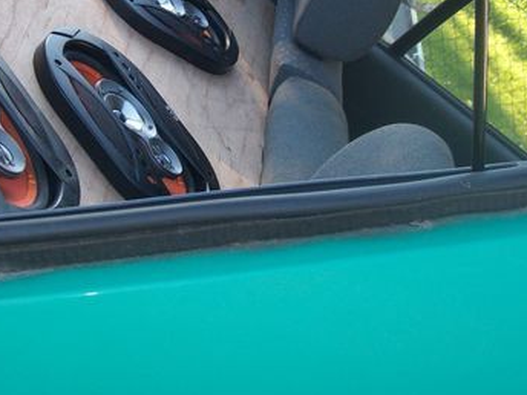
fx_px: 1020
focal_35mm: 67
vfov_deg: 21.8
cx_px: 176
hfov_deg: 28.8
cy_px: 110
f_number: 2.7
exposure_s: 1/64
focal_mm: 6
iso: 80
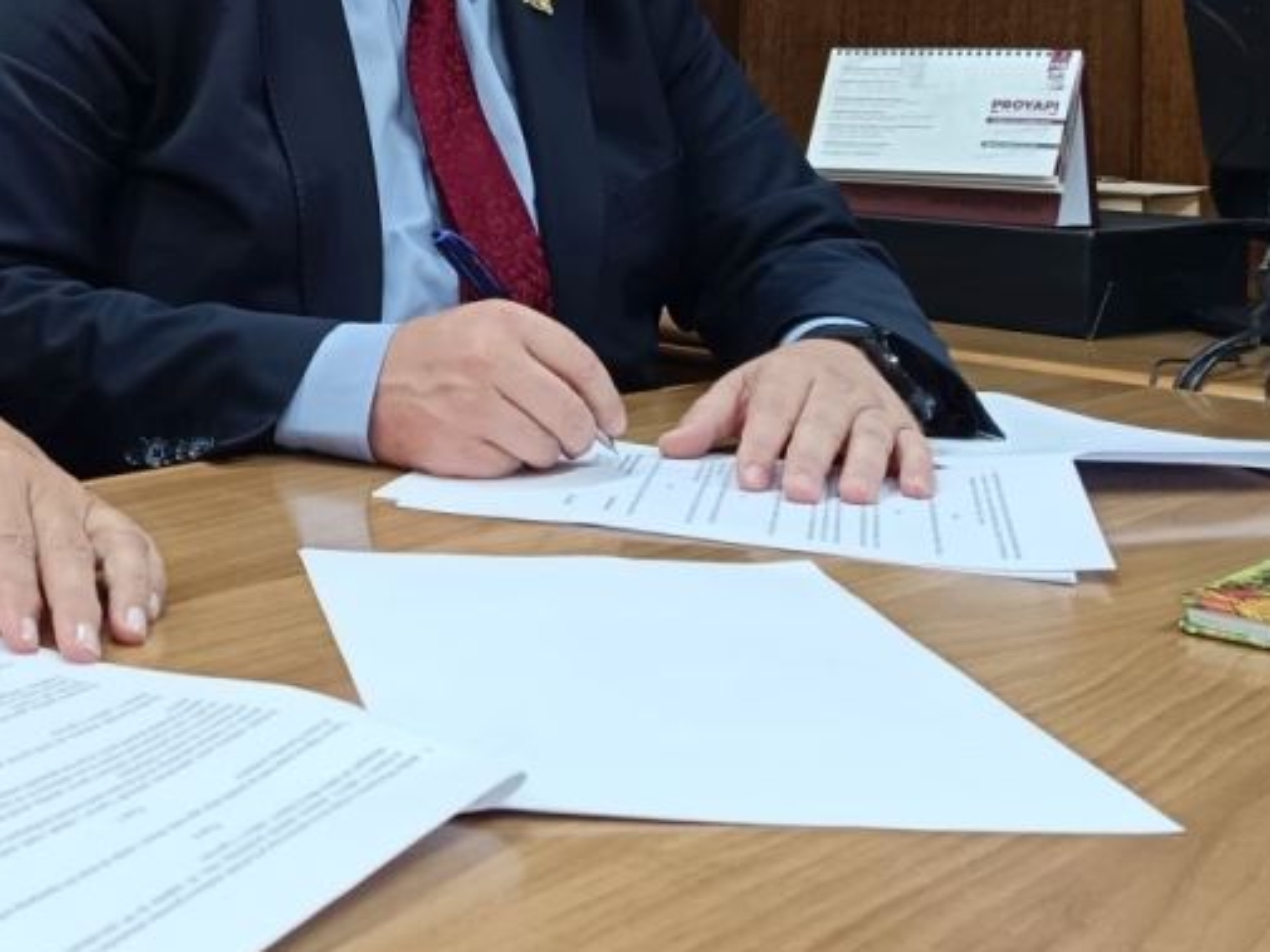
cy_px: 0
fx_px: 2092
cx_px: 176
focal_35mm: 57
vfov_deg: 24.5
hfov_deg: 32.4
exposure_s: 1/50
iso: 593
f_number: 1.75
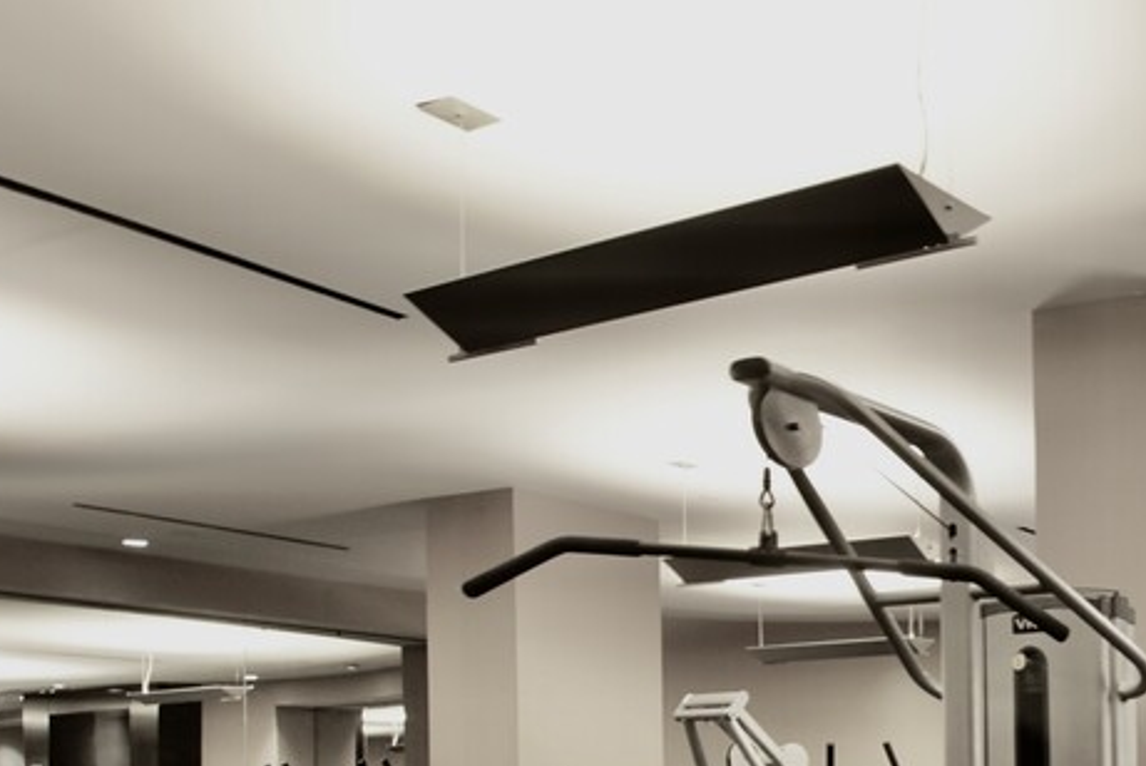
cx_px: 1349
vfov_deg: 30.7
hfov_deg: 38.1
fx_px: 1242
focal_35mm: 39
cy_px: 836
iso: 320
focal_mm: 12
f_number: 9
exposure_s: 1/1.25
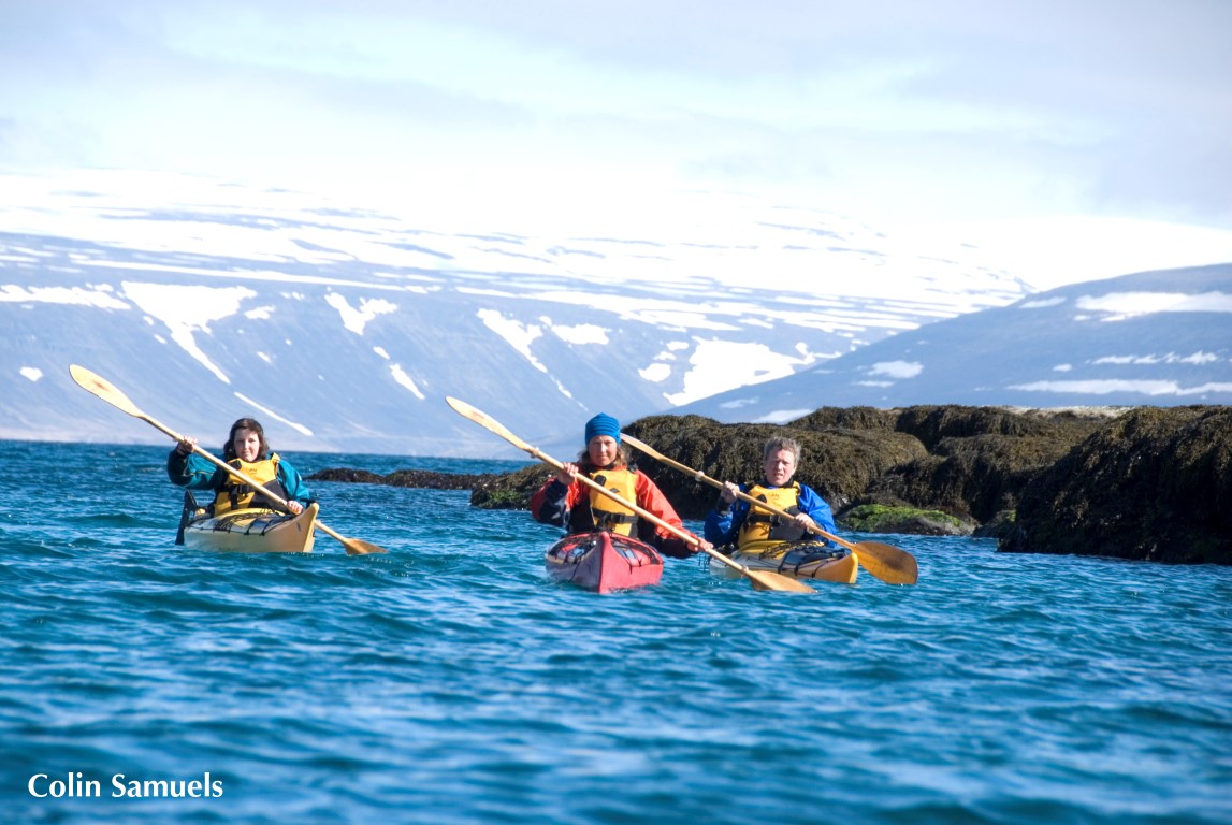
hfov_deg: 9.1
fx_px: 7710
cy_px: 412
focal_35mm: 225
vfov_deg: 6.1
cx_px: 616
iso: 200
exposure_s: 1/500
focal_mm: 150
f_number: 9
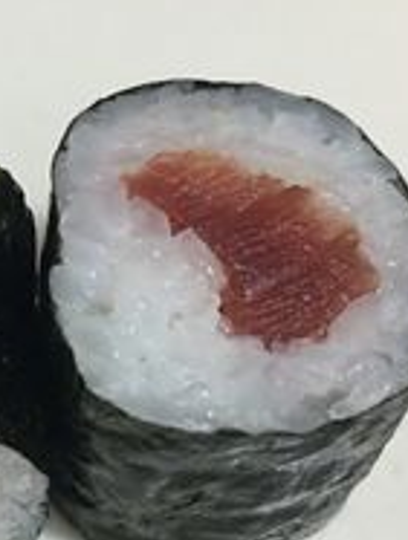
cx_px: 26
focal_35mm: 66
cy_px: 349
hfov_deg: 21.7
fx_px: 1034
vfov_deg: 29.2
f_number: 2.2
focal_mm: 4.15
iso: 80
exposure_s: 1/10
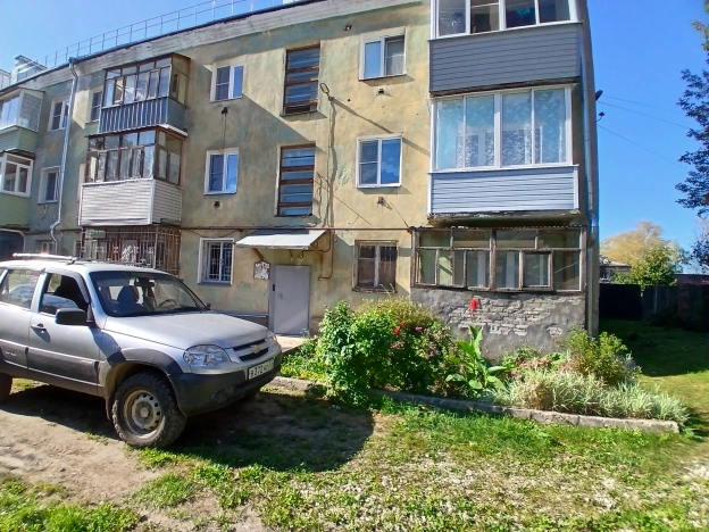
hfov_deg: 91.0
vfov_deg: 74.7
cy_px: 266
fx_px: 348
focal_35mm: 17
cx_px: 354
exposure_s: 1/769
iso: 50
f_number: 2.2
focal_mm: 1.4
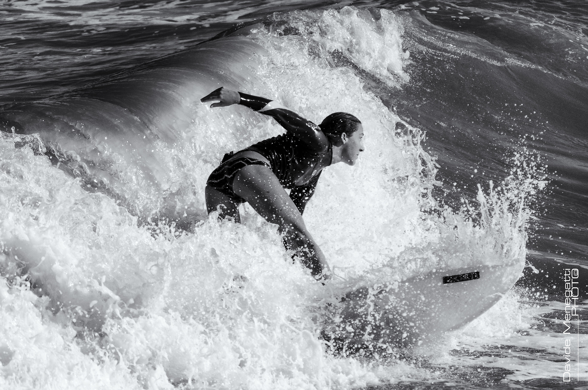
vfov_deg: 4.6
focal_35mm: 300
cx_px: 294
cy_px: 195
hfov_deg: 6.9
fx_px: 4889
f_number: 5.6
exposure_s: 1/4000
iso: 400
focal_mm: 200
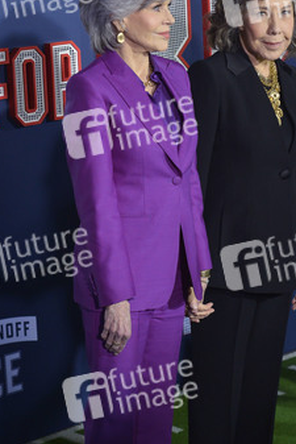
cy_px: 194
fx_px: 1023
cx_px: 169
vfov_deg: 24.4
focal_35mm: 83
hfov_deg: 16.5
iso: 2000
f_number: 6.3
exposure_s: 1/320
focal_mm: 70
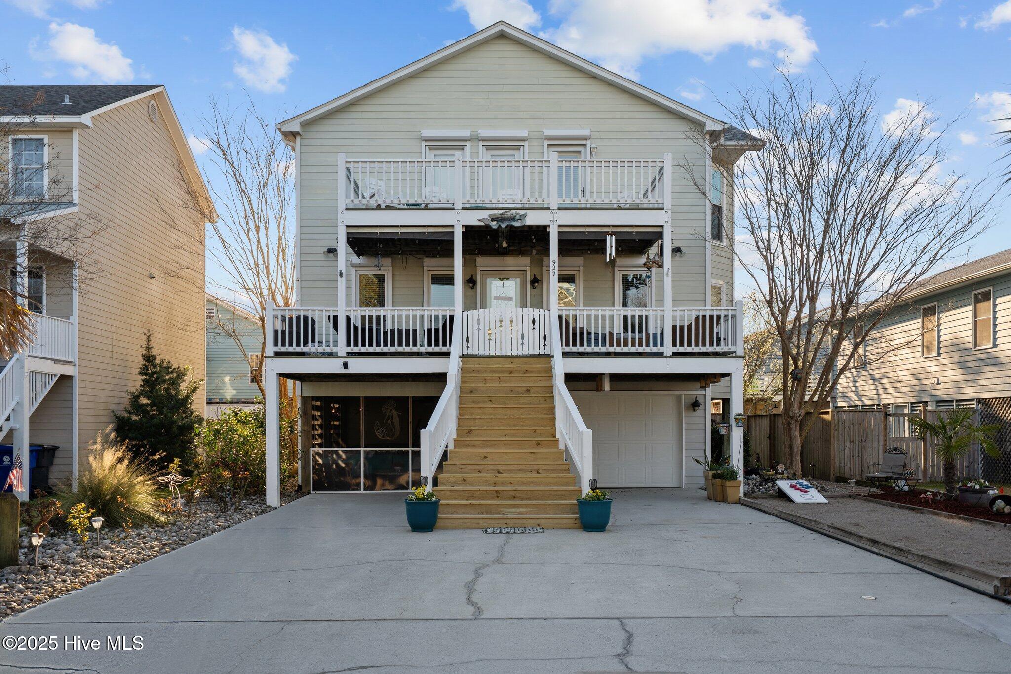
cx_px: 506
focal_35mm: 31
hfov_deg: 60.3
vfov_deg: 42.3
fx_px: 870
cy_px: 337
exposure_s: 1/800
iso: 250
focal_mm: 31
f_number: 4
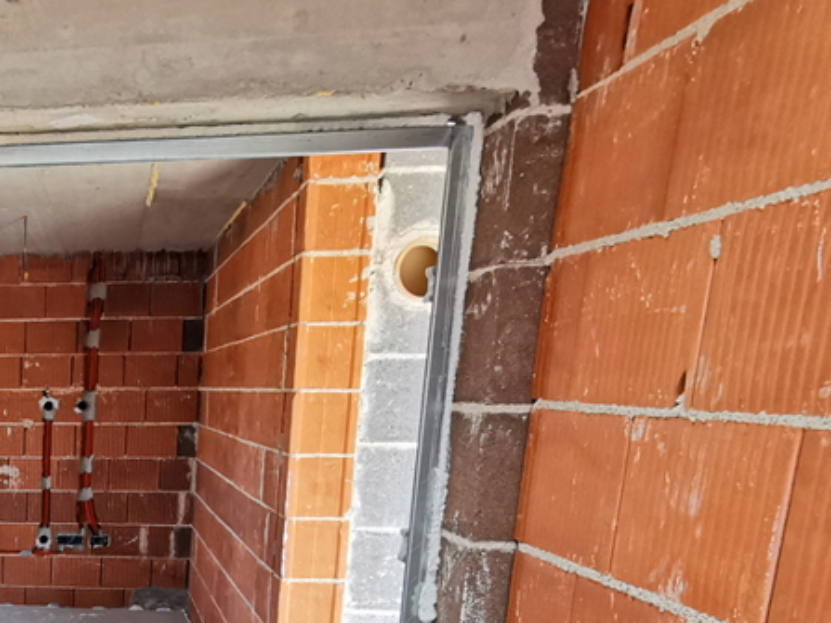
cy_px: 627
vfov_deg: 31.1
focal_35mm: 43
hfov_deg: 36.9
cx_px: -86
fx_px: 1032
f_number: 2.2
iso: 125
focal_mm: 2.35
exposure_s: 1/60
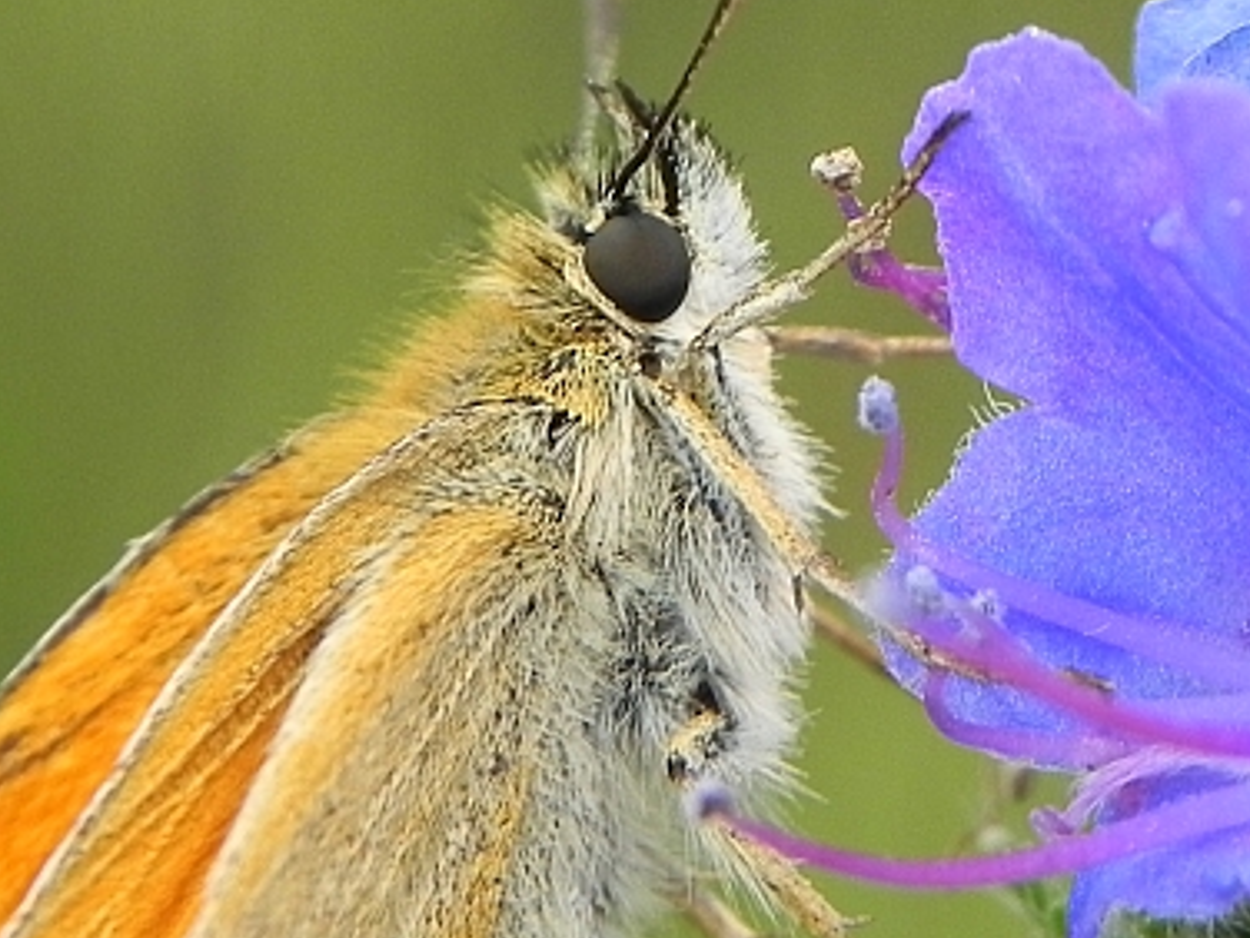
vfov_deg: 5.2
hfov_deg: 6.9
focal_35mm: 286
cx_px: 738
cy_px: 546
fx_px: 10328
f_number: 4
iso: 160
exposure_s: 1/273
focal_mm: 18.8
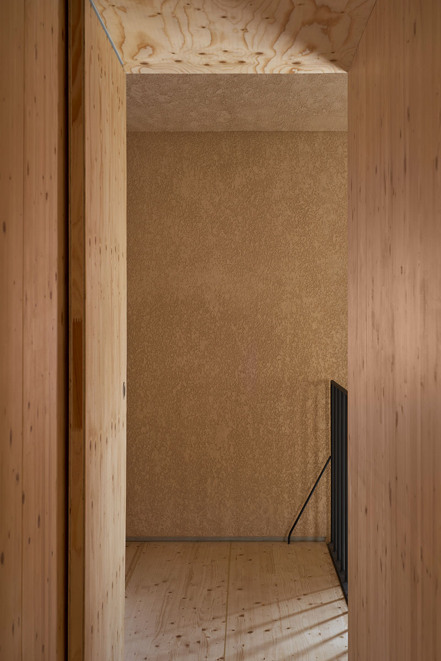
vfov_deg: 40.3
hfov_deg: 27.5
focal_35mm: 49
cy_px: 330
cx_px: 220
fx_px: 900
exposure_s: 1/2.5
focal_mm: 49
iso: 100
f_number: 11
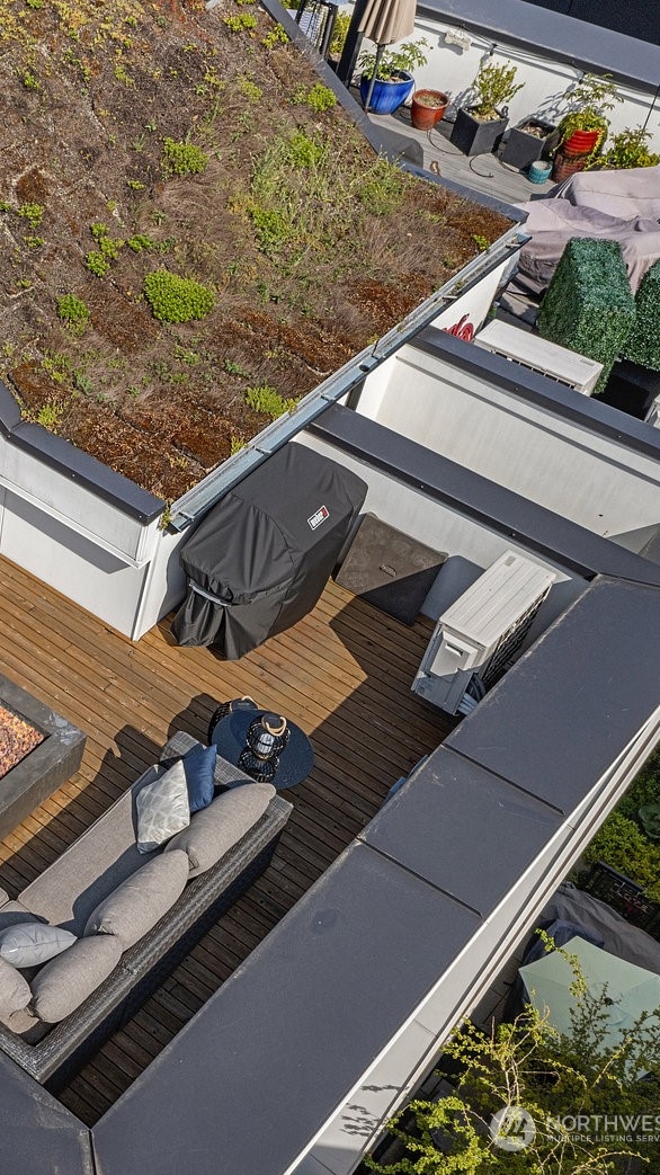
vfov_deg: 45.5
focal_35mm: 45
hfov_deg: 23.5
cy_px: 581
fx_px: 1401
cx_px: -189
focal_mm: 10.26
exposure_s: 1/25
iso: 100
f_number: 7.1
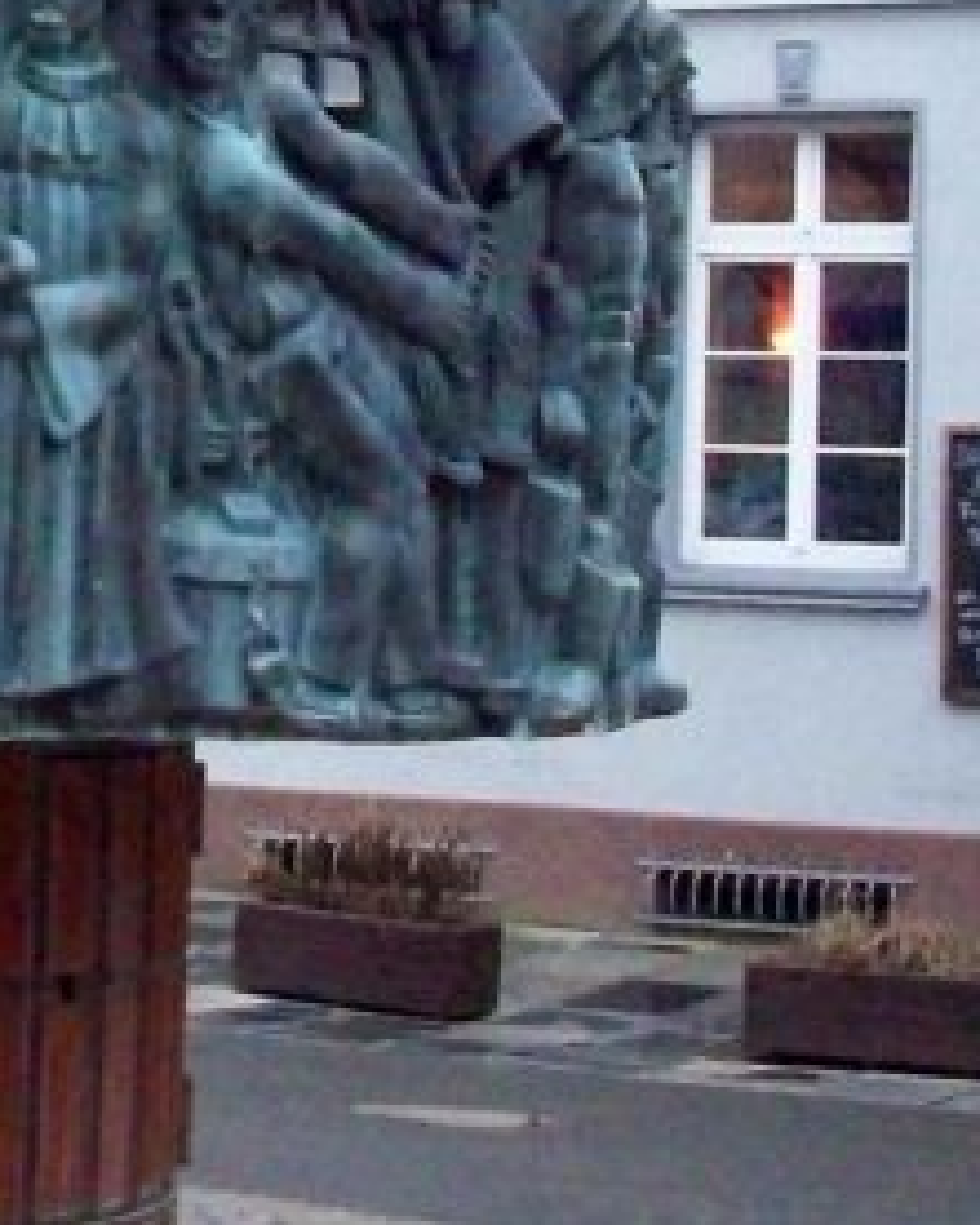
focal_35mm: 134
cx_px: -430
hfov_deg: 11.1
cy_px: 169
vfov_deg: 14.3
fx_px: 4856
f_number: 2.8
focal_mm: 6.2
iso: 469
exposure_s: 1/128
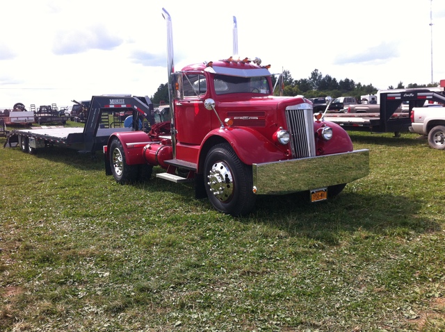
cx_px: 222
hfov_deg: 52.7
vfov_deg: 40.6
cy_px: 166
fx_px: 449
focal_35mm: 35
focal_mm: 3.85
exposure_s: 1/862
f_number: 2.8
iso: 80
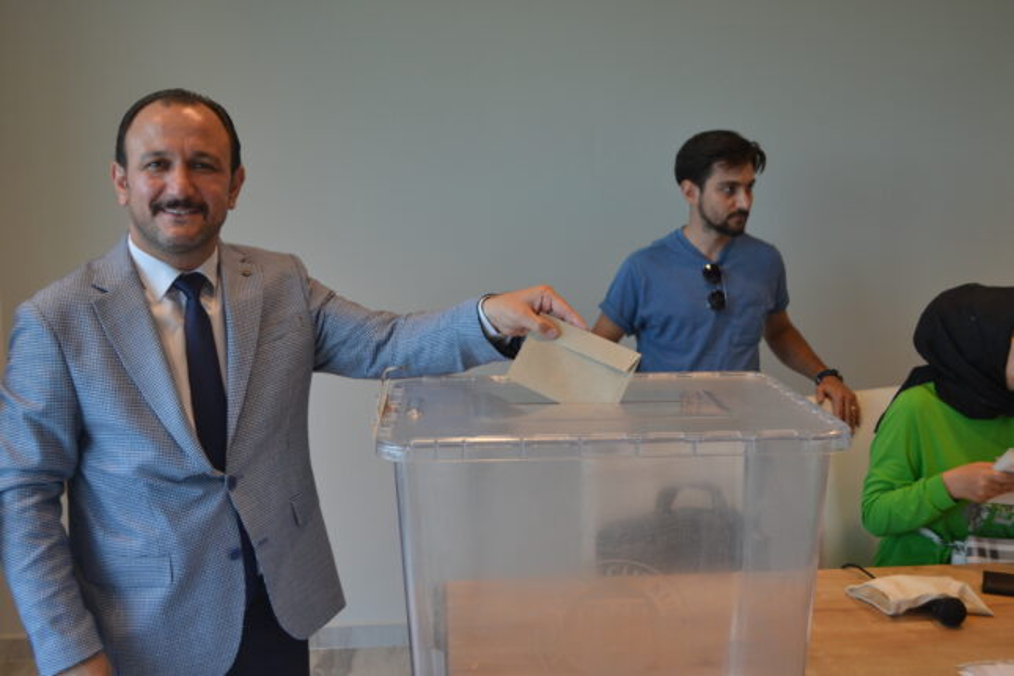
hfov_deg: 49.6
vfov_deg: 34.2
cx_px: 507
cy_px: 338
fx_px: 1098
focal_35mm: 39
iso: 560
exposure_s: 1/60
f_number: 4.2
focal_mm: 26
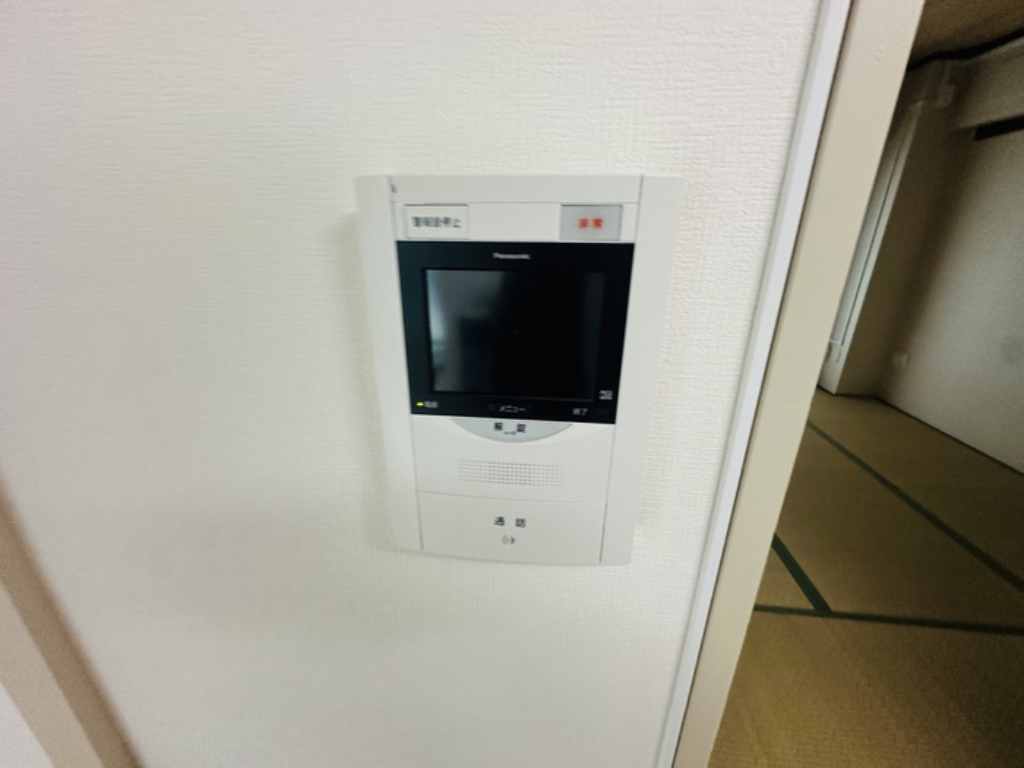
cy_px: 384
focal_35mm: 14
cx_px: 512
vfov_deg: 85.7
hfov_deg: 102.1
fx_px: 414
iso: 200
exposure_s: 1/60
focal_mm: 2.22
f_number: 2.2
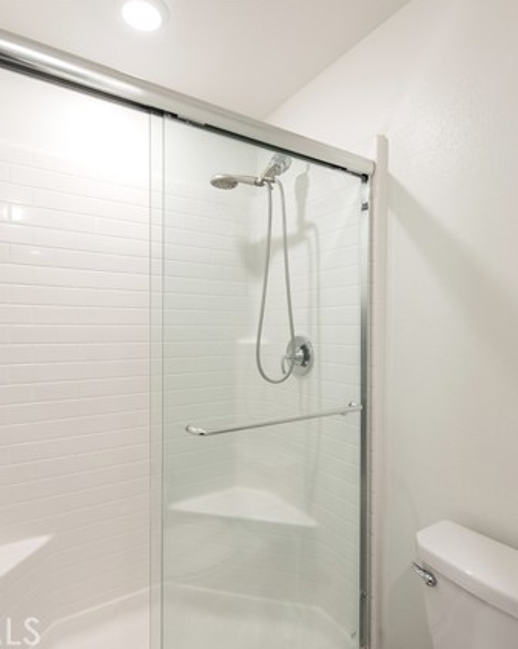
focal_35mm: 20
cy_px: 324
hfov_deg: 68.0
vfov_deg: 80.4
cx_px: 259
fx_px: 384
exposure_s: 1/80
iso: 400
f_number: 4.5
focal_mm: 14
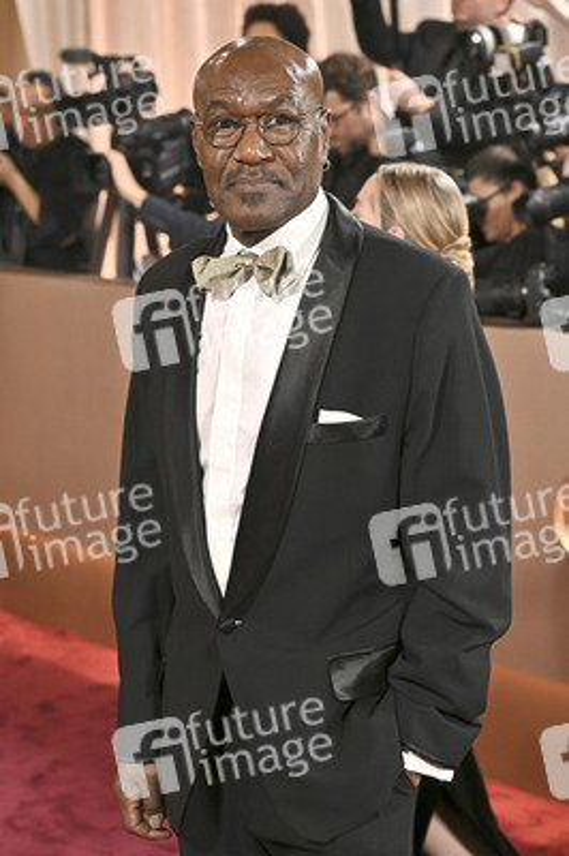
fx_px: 1852
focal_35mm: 78
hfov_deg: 17.5
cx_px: 284
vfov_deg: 26.0
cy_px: 428
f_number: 5
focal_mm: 78
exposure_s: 1/320
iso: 2500
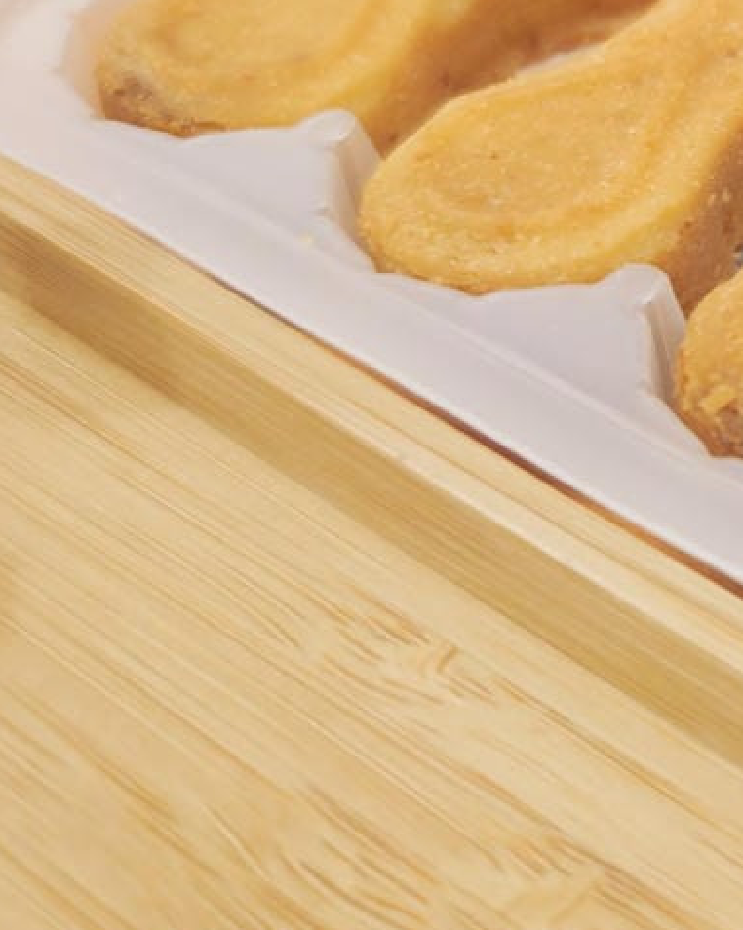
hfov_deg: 16.3
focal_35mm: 86
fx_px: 2366
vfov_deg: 21.8
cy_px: 121
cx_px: 1119
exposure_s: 1/60
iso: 400
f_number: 1.63
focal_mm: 8.72
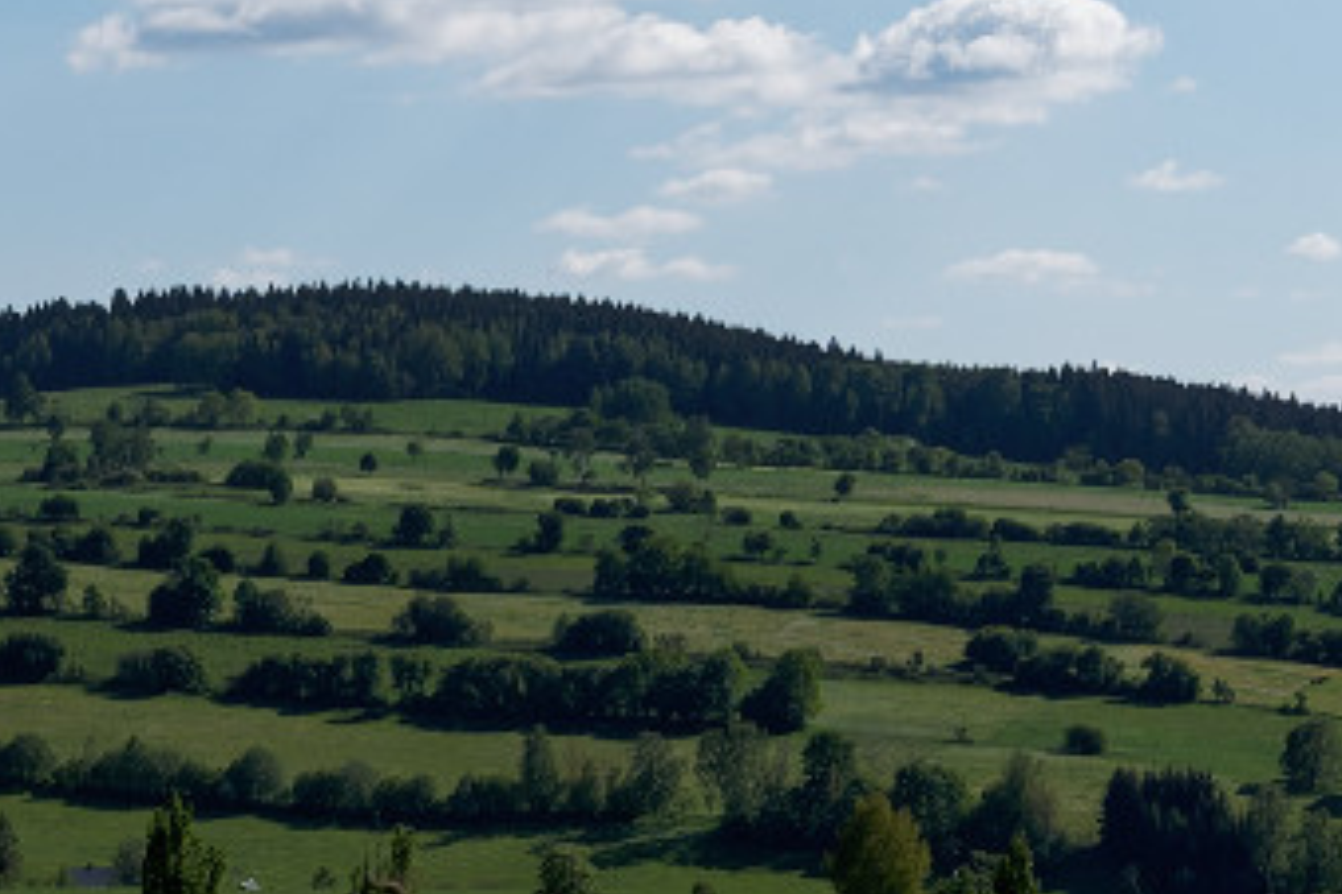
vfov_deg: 8.1
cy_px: 496
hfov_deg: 12.1
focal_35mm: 169
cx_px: 87
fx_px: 6299
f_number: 13
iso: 100
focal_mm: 28
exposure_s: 1/200
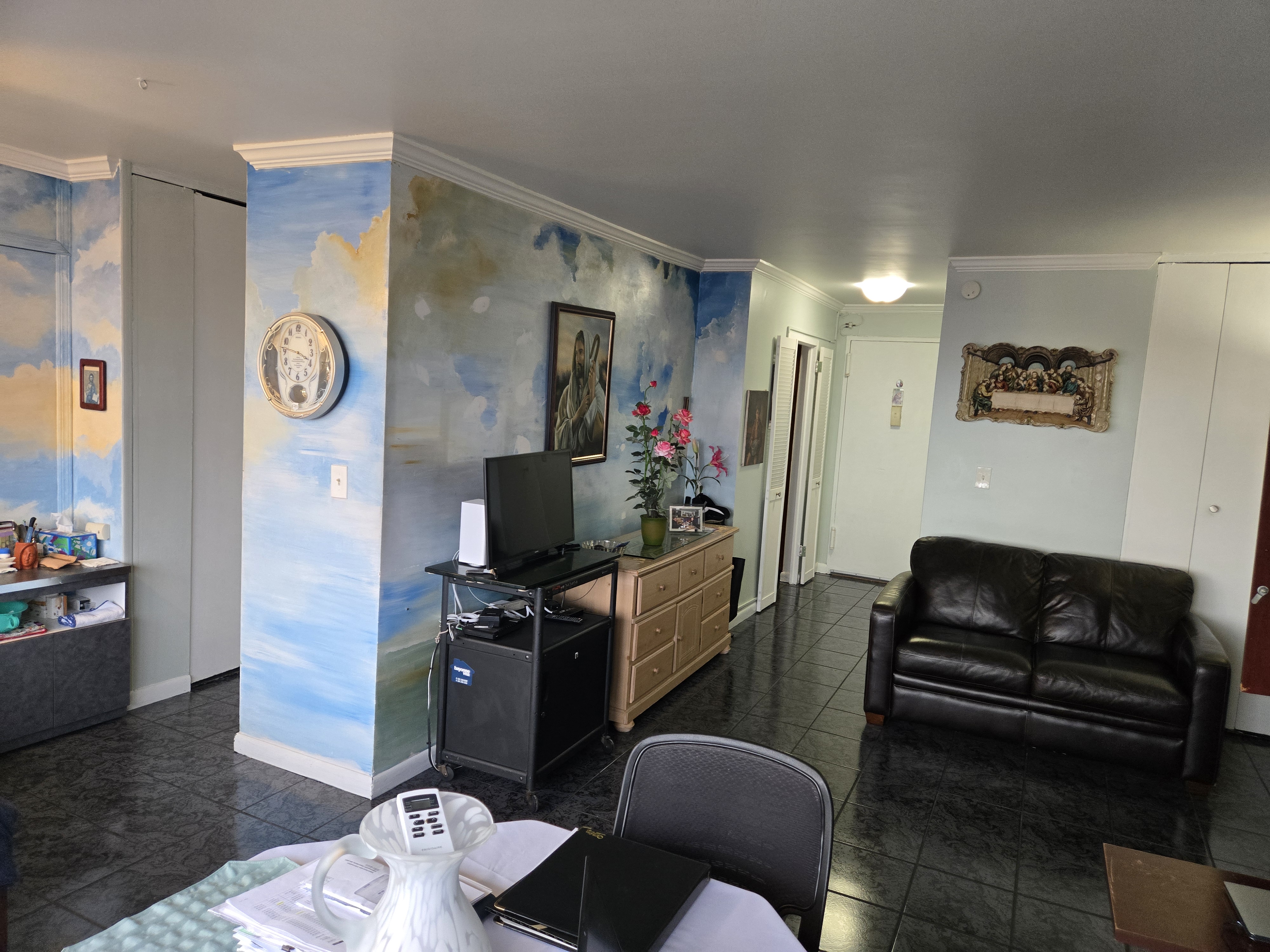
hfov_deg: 73.9
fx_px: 844
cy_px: 476
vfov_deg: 58.9
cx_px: 635
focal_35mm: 23
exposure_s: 1/120
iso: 250
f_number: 1.8
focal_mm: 5.4
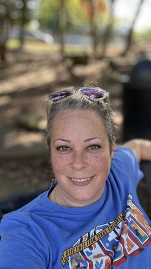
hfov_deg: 35.6
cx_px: 91
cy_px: 135
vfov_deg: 59.5
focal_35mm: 33
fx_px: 235
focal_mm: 2.69
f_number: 1.9
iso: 40
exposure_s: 1/121
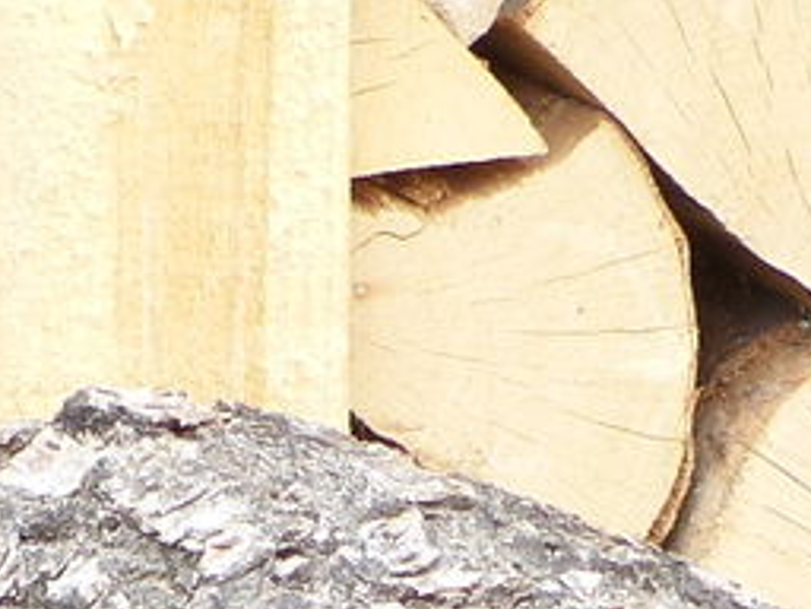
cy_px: 1519
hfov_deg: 5.9
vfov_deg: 4.3
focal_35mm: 337
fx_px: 7895
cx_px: -10
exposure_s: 1/125
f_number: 3.5
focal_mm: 9.8
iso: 100
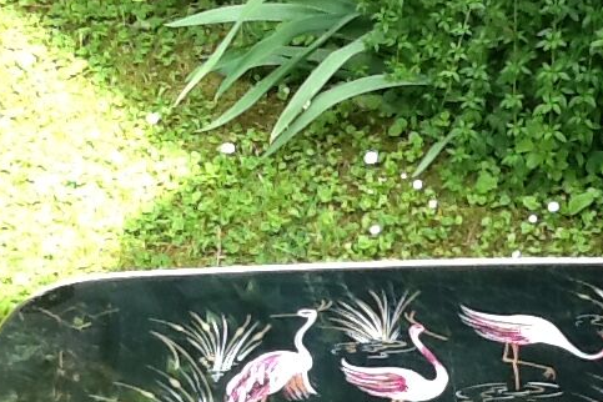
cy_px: 402
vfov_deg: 14.8
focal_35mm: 91
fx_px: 1524
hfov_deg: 22.1
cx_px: 462
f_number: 2.4
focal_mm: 2.03
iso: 40
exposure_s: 1/197
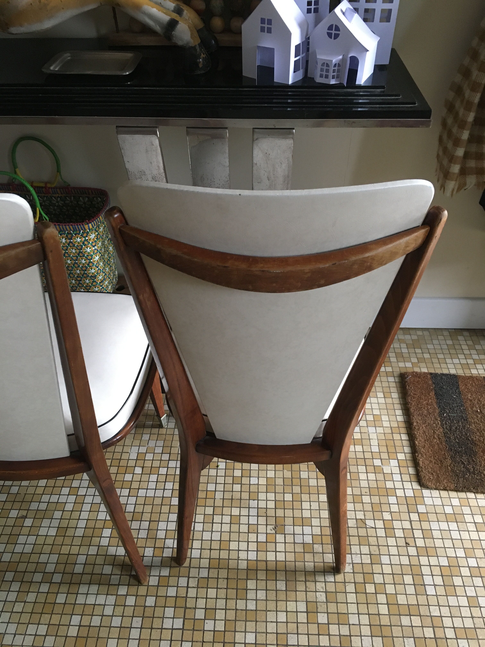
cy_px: 324
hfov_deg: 48.2
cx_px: 242
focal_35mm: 29
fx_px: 542
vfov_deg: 61.7
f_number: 2.2
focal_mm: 4.15
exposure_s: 1/20
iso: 200
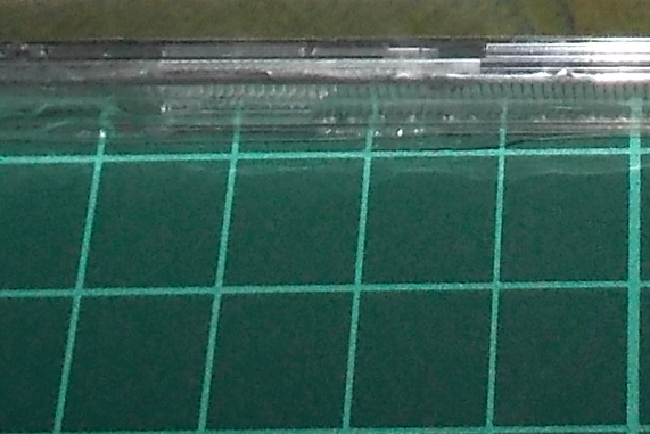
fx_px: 2167
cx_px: 697
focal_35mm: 120
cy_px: -461
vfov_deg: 10.4
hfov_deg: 16.6
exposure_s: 1/30
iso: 200
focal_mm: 4.1
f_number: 3.3
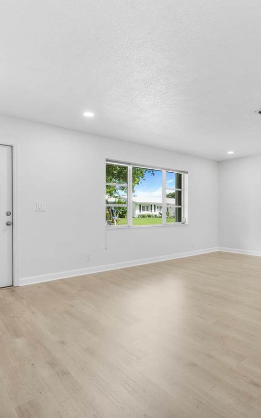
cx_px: 147
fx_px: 250
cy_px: 214
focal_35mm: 22
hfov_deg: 54.9
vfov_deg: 79.6
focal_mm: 14
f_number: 8
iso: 64
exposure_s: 1.3
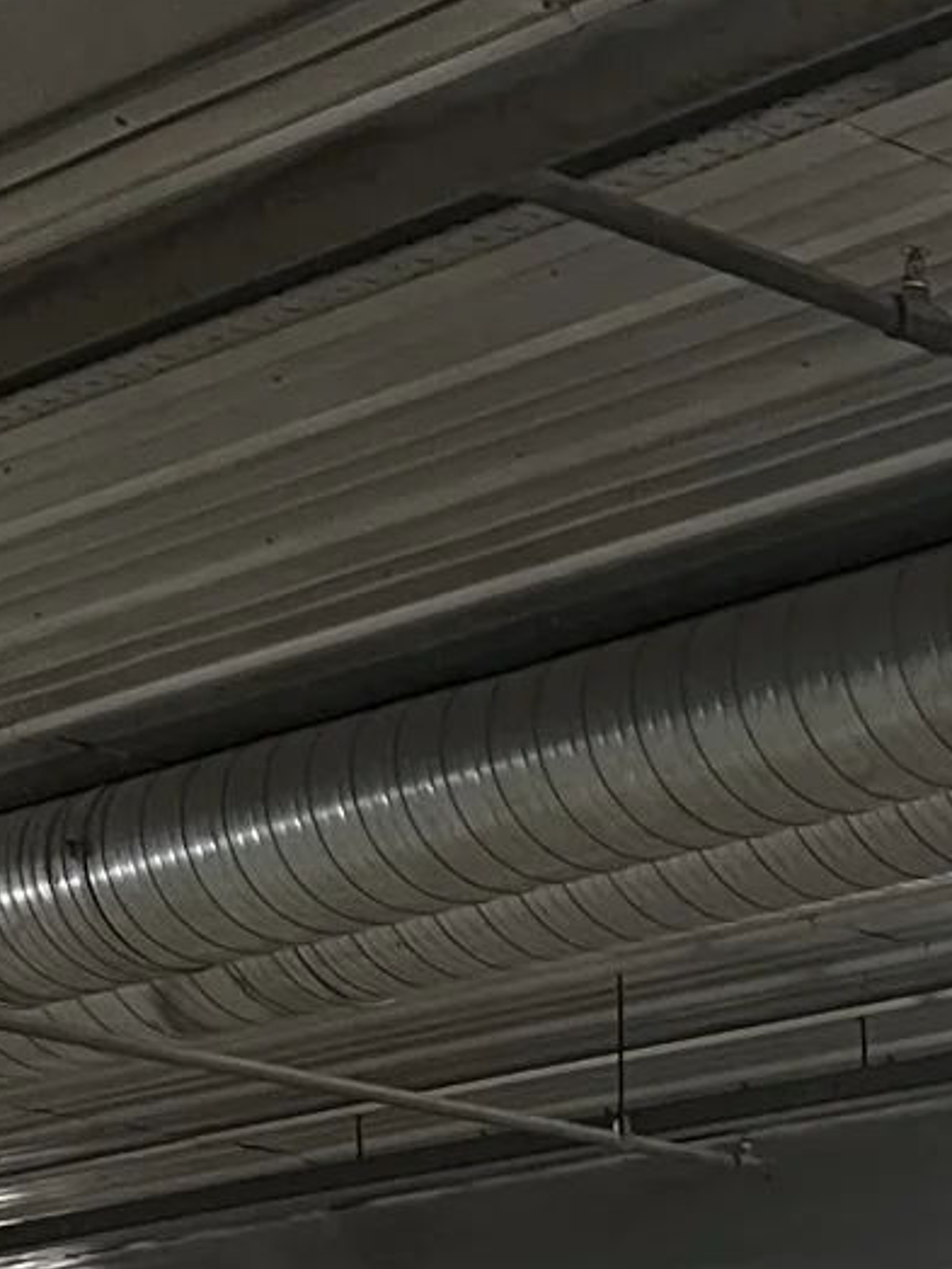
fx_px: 4657
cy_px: 2724
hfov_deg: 10.8
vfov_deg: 13.0
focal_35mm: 127
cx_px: 1848
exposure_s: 1/50
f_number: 1.5
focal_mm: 5.7
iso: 125
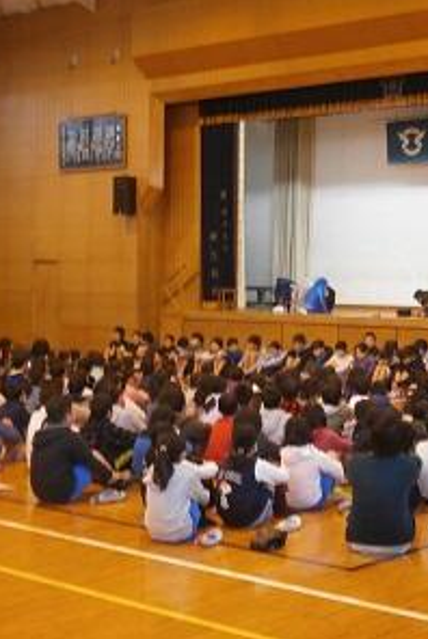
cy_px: 320
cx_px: 307
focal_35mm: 66
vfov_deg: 30.5
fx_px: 1174
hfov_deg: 20.5
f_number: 3.4
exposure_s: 1/15
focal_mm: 8.3
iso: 200
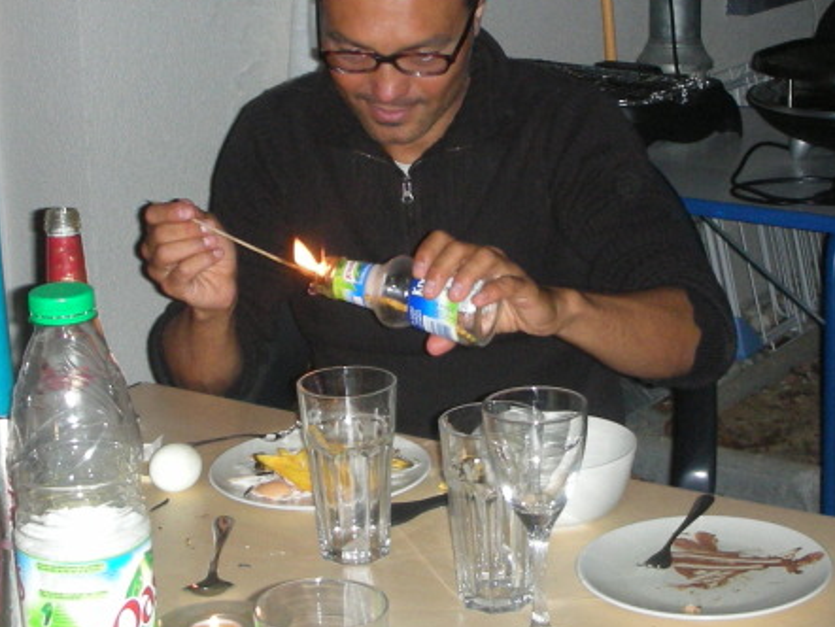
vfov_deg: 18.1
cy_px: 168
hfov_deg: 24.1
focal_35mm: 81
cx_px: 421
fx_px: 1955
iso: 158
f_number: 3
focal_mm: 5.8
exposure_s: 1/60.1
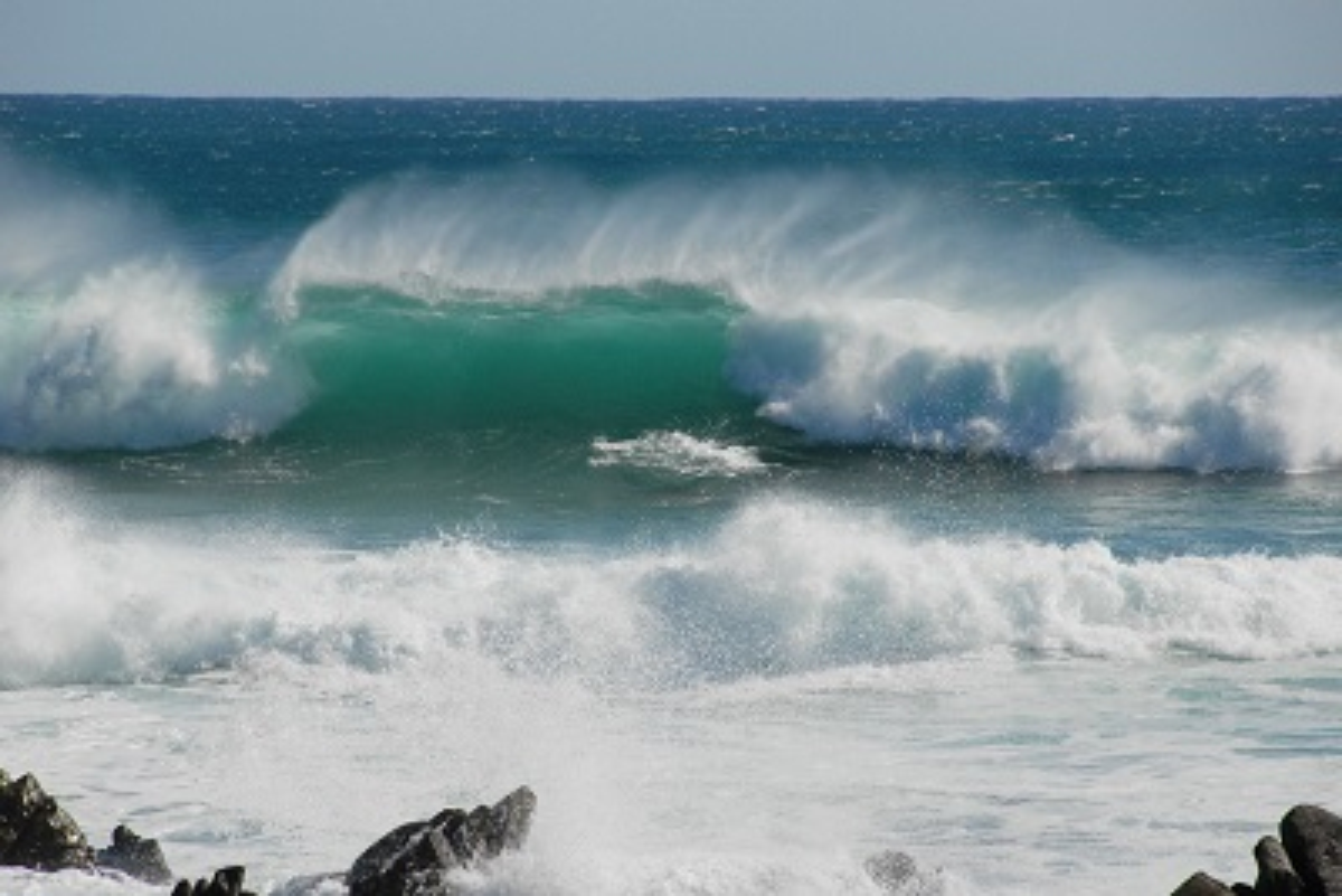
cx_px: 671
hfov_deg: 6.9
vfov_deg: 4.6
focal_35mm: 300
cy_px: 448
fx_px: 11187
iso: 400
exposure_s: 1/2000
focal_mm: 200
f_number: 8
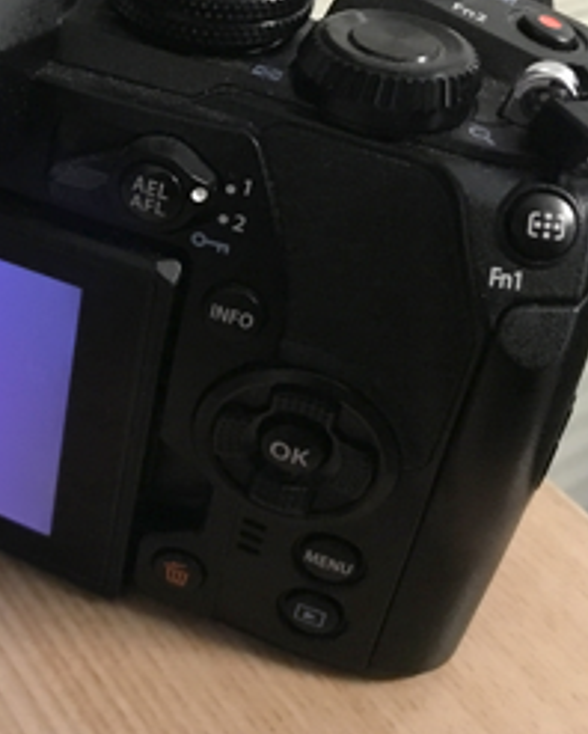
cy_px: 267
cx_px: -21
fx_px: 1195
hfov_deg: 26.0
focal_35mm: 55
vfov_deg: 33.9
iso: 800
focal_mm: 4.15
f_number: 2.2
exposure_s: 1/15
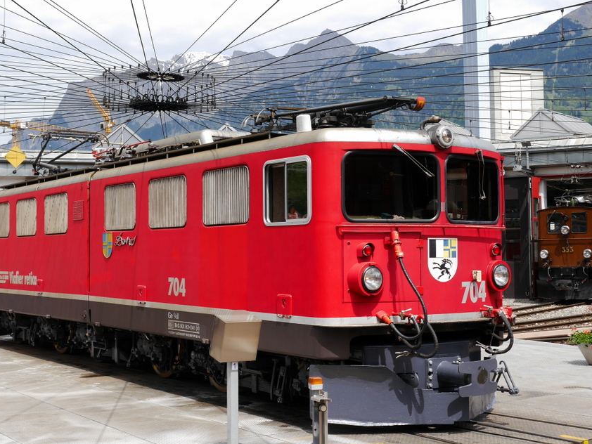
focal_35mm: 57
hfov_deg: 33.8
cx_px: 280
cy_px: 217
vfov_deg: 25.7
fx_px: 975
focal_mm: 24
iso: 160
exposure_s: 1/320
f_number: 8
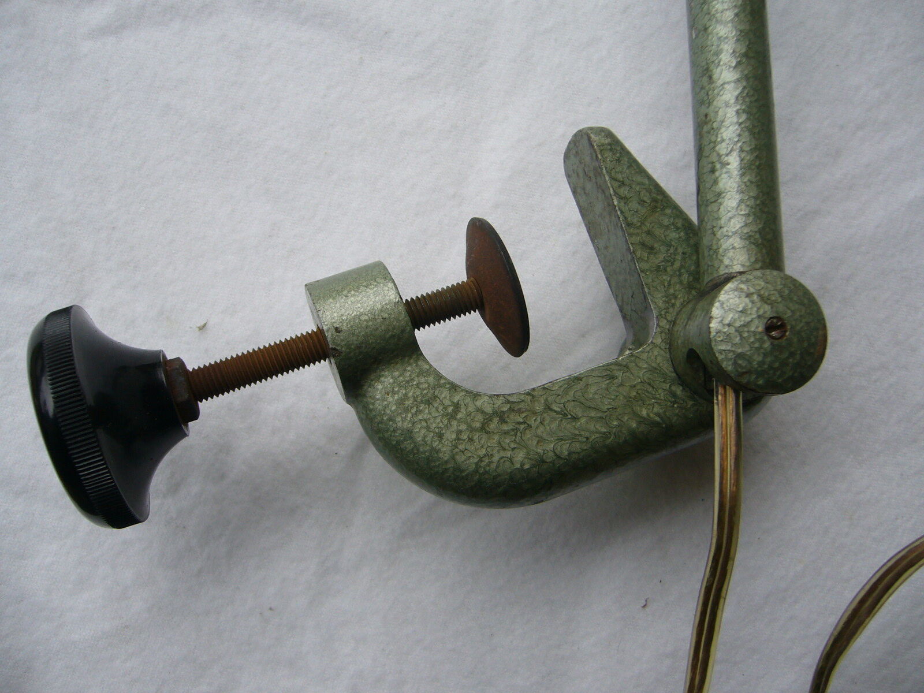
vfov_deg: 40.7
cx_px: 462
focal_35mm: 35
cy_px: 346
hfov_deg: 52.6
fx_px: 934
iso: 80
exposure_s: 1/30
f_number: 2.8
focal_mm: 5.8
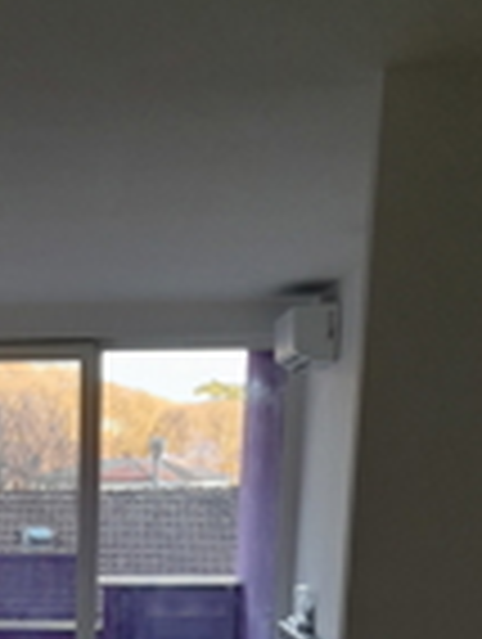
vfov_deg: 23.3
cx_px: -41
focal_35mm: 75
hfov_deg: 19.0
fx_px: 1388
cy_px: 801
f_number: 2
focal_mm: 4.6
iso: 200
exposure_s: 1/60
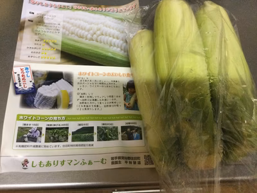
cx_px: 128
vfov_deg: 45.4
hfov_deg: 58.4
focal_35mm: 31
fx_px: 230
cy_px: 96
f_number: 2.4
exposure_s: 1/30
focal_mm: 3.3
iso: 250
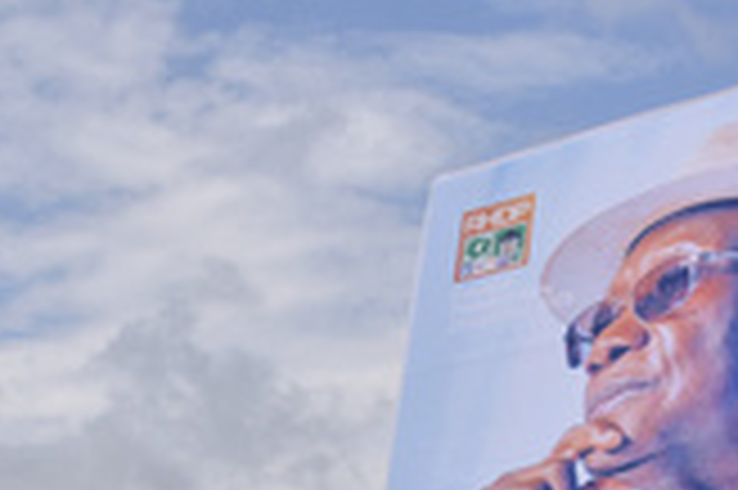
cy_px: 521
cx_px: 310
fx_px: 1536
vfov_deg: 17.6
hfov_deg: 27.0
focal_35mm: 75
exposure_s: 1/320
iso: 125
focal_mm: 24
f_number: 10
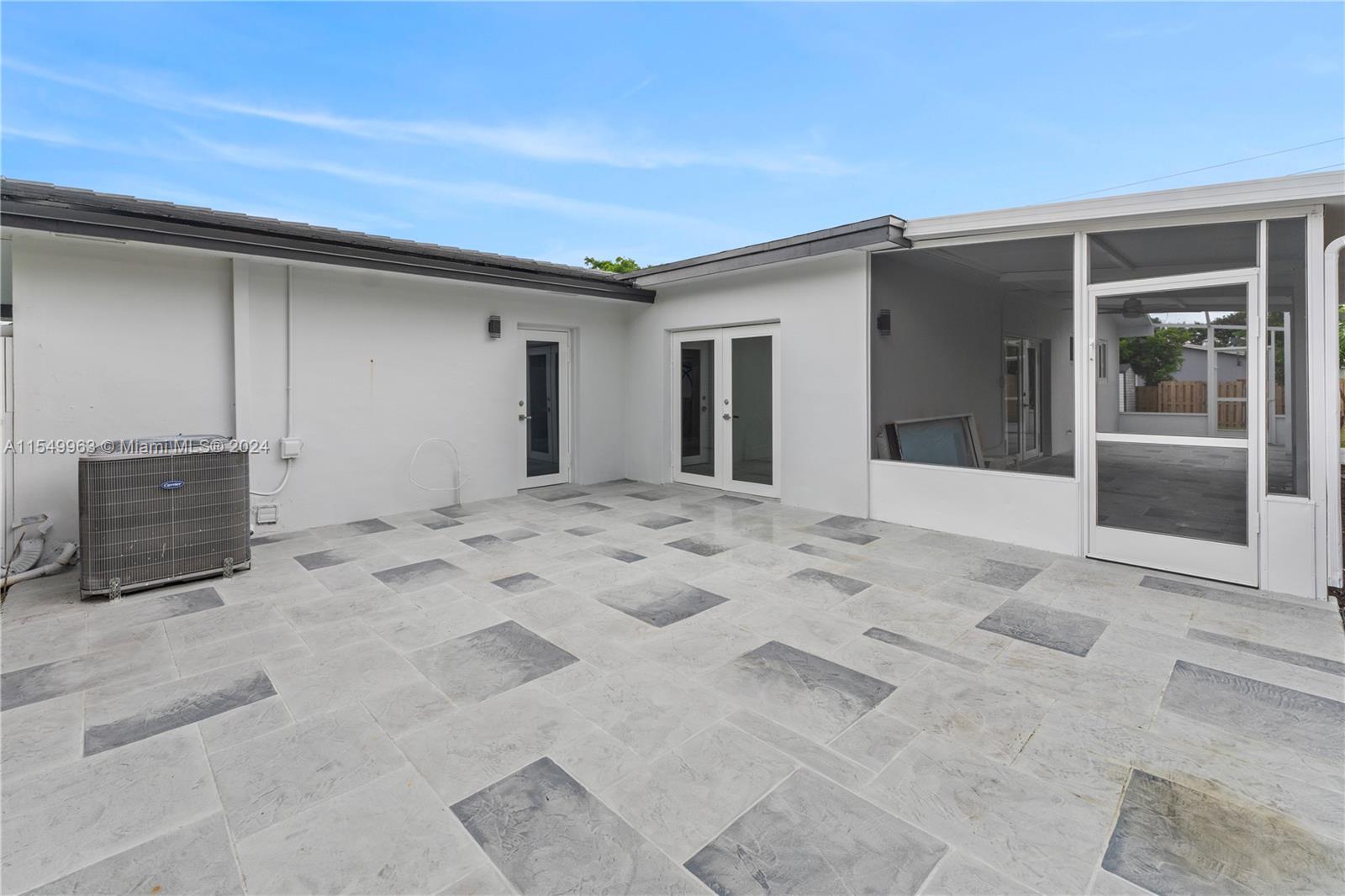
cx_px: 672
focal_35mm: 15
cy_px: 448
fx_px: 560
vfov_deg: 77.3
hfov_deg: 100.4
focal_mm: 10
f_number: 10
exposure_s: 1/30
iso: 100
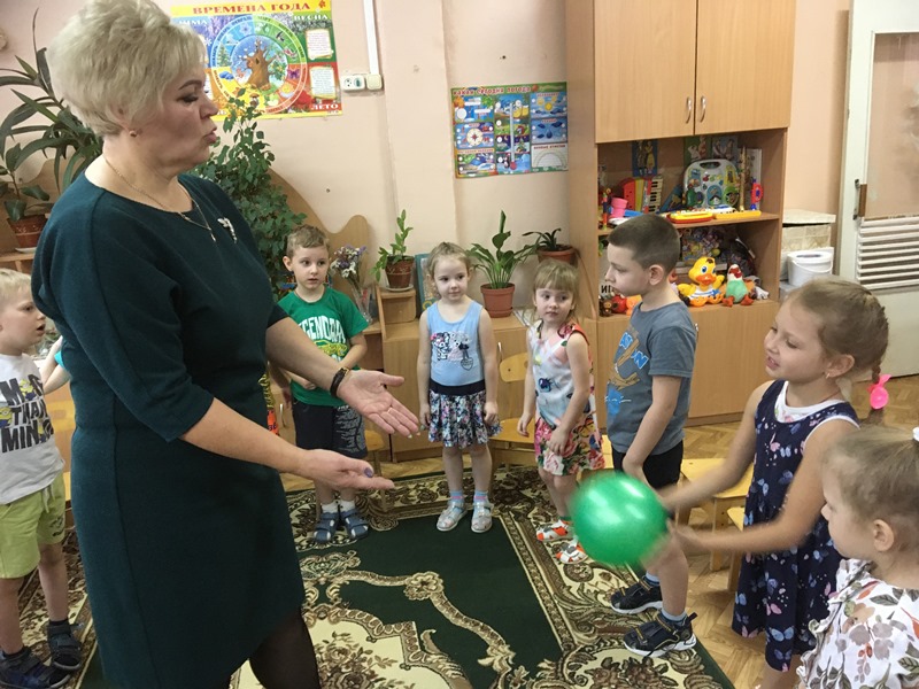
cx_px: 460
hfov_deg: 61.7
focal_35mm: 29
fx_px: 770
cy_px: 344
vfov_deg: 48.2
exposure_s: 1/25
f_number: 2.2
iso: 200
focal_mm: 4.15
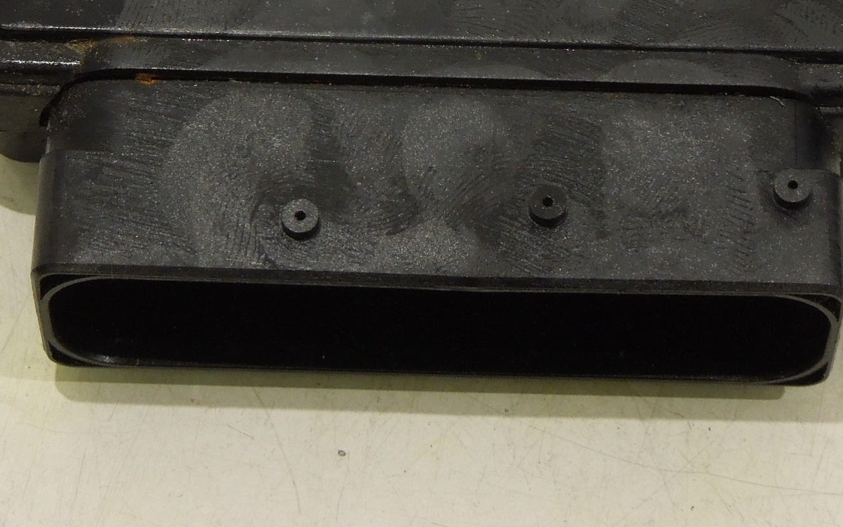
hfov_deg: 12.8
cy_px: -41
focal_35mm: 164
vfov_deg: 7.9
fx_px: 3768
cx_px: 435
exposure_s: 1/25
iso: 400
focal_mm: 14.1
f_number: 4.5
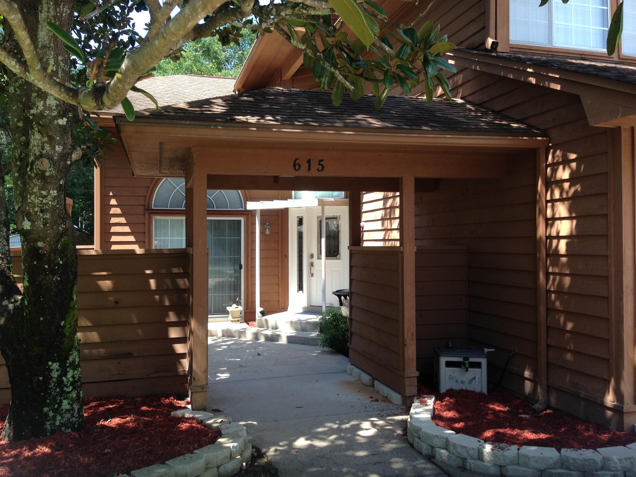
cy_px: 238
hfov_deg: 55.4
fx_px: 606
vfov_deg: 42.9
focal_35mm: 33
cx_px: 318
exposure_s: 1/252
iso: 50
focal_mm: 4.12
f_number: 2.4
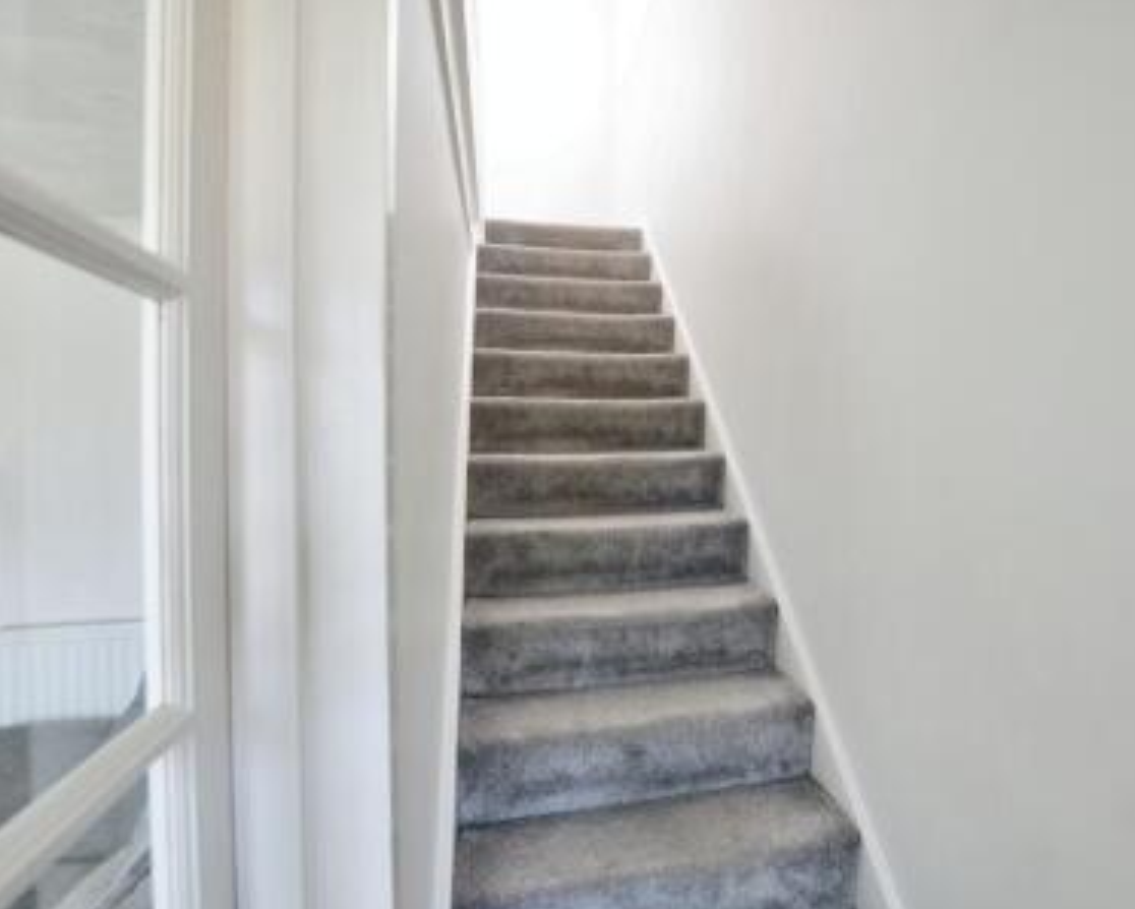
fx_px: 605
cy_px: 471
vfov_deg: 73.8
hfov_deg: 85.5
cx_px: 665
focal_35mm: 18
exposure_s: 1/60
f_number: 4
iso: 720
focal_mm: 10
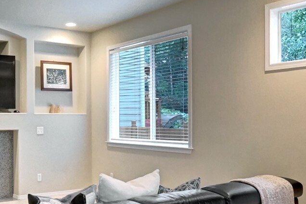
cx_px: 70
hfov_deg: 46.4
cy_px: 144
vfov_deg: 33.0
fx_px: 340
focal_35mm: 40
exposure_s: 1/2.5
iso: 3200
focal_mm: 10
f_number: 11
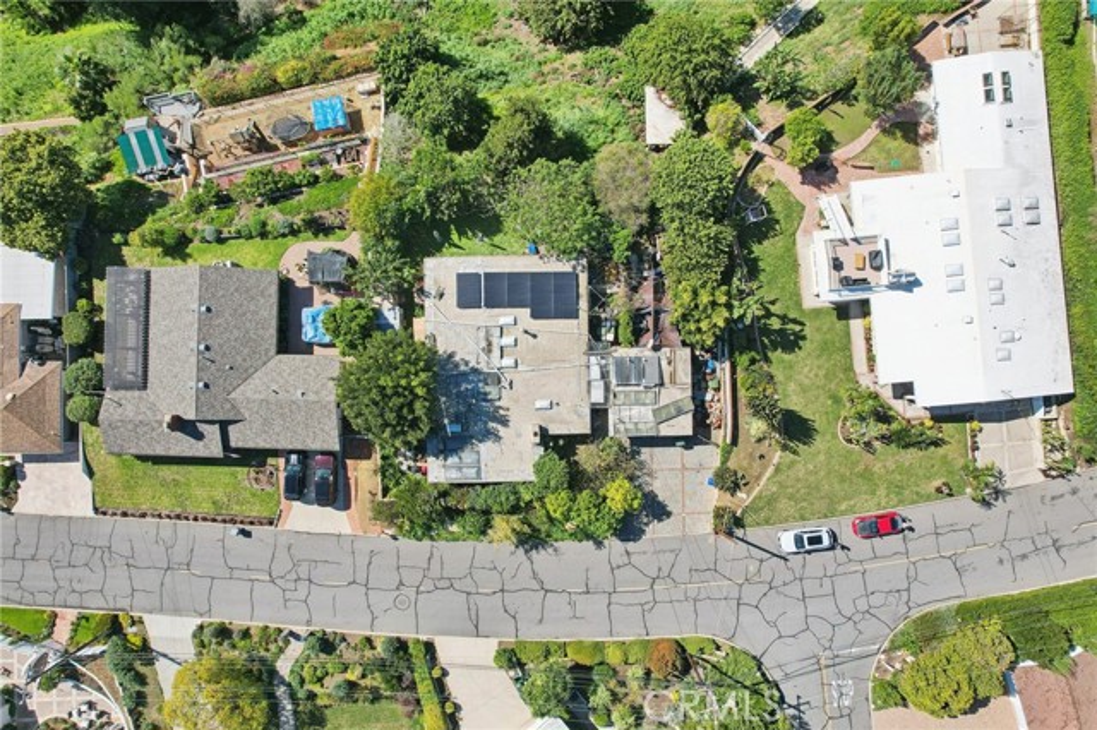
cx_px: 548
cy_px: 365
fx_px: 670
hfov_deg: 78.6
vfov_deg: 57.2
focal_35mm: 22
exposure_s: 1/2000
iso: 110
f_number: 2.8
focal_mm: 8.4
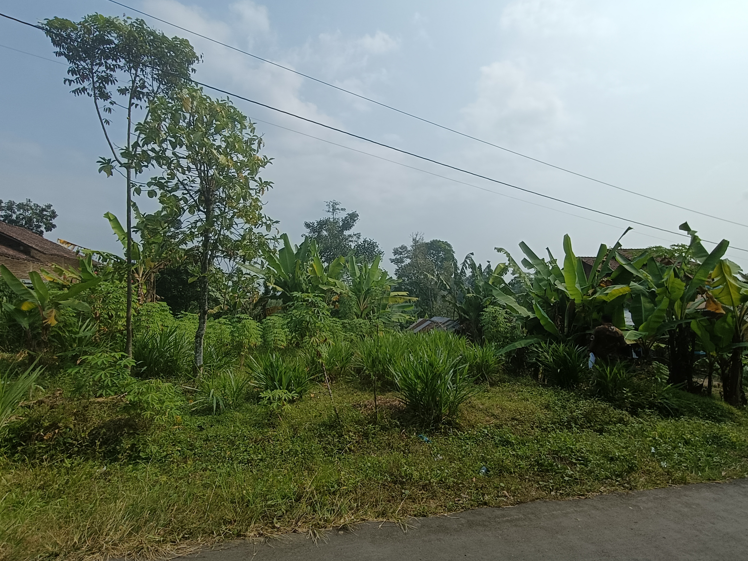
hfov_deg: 91.0
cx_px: 368
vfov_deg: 74.7
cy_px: 274
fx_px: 367
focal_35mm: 17
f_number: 2.2
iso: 64
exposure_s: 1/1957
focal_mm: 1.68
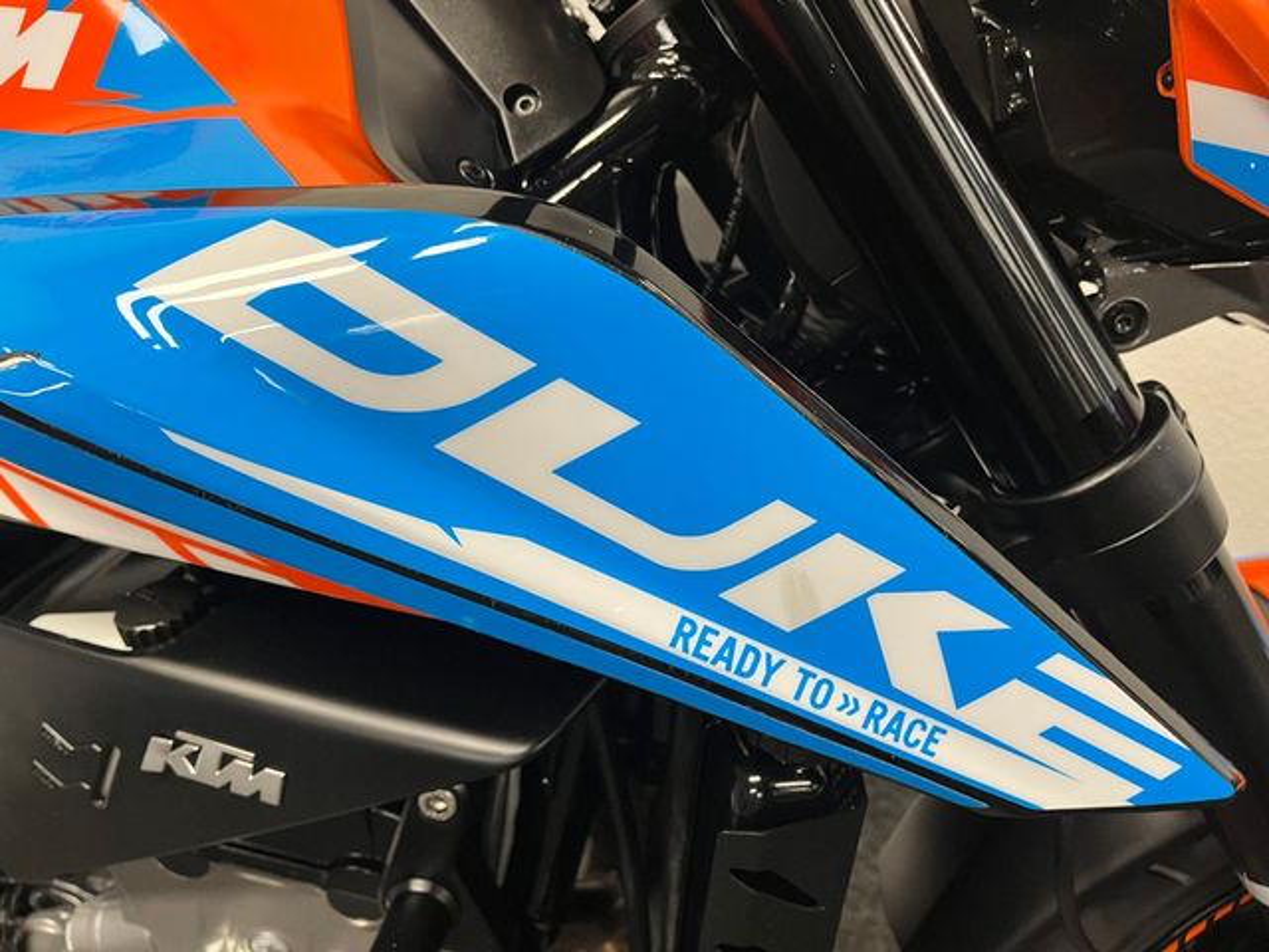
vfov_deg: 53.1
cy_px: 476
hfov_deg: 67.3
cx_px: 634
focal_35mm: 26
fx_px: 953
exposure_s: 1/50
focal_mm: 5.1
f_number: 1.6
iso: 125
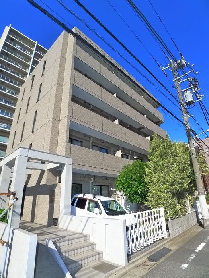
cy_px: 139
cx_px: 104
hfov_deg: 56.8
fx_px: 193
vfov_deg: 71.6
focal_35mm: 24
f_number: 4
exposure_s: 1/640
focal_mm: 5.1
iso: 400
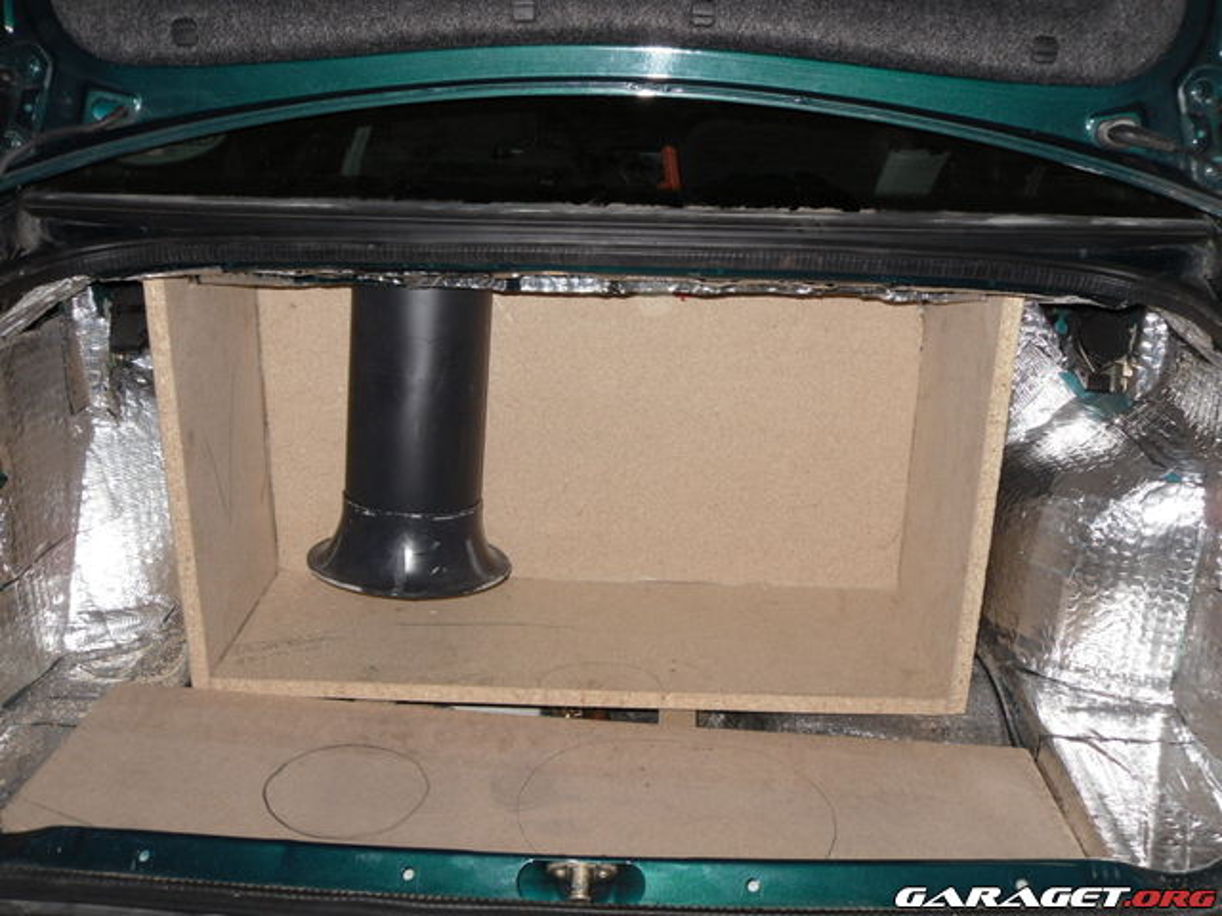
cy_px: 458
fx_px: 1236
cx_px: 611
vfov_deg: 40.7
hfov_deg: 52.6
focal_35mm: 35
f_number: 3.5
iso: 80
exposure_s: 1/45
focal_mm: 6.3
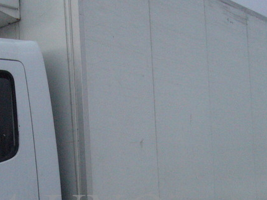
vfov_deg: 22.3
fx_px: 501
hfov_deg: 29.6
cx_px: 85
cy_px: 152
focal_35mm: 65
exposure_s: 1/1000
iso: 400
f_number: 5.6
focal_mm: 5.8
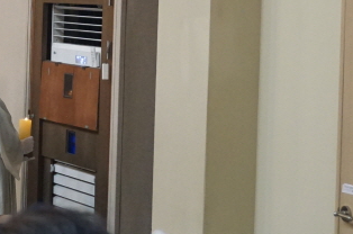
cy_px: 30
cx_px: -114
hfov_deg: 11.6
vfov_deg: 7.9
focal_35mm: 172
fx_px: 1683
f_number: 5.6
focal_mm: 36
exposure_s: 1/160
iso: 2500
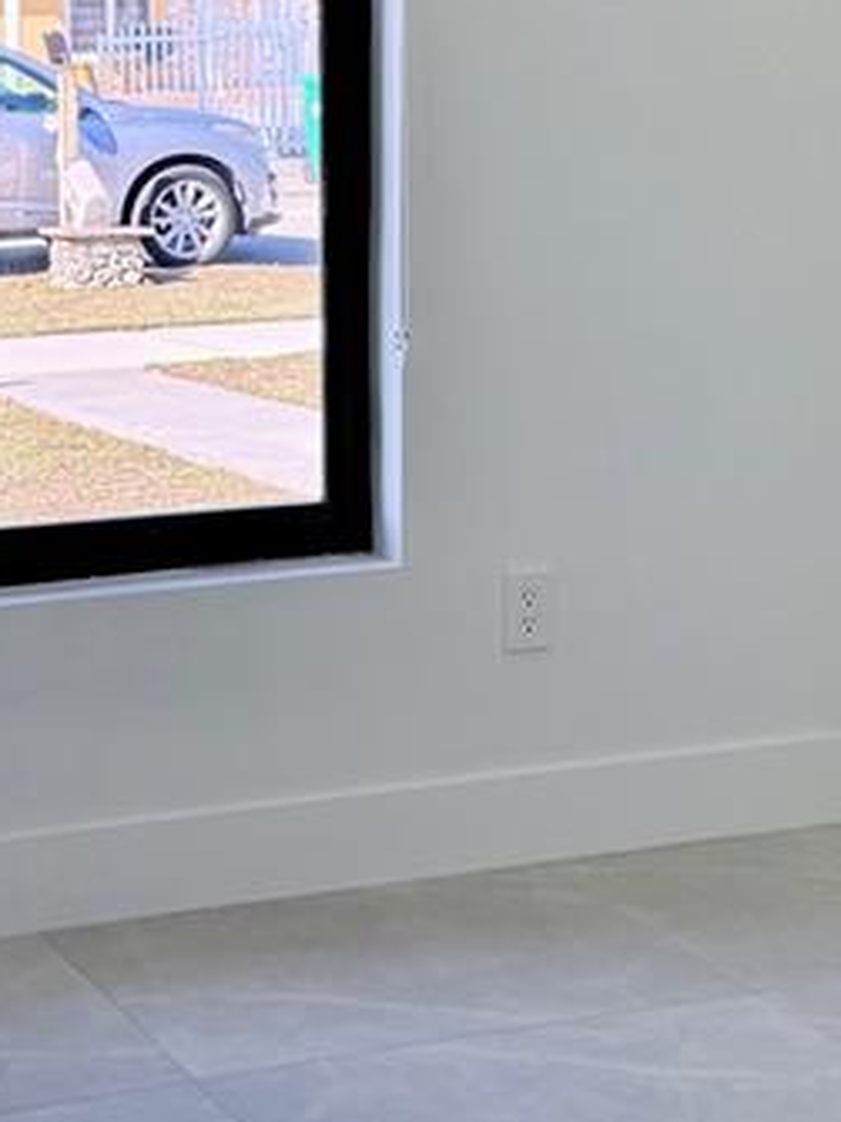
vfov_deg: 22.6
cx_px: 97
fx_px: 2788
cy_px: 315
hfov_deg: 16.9
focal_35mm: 86
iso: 100
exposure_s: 1/305
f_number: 1.78
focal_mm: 6.76
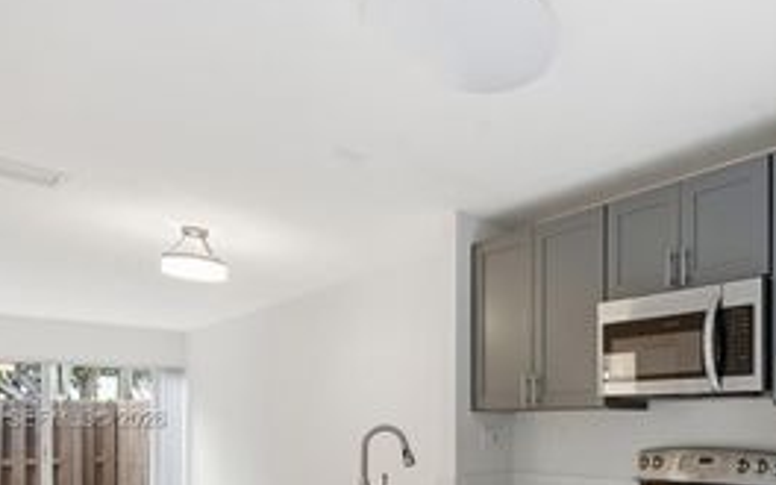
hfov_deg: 62.9
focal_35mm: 27
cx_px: 614
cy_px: 420
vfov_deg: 42.8
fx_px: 571
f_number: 8
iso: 400
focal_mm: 14
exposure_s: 1/200
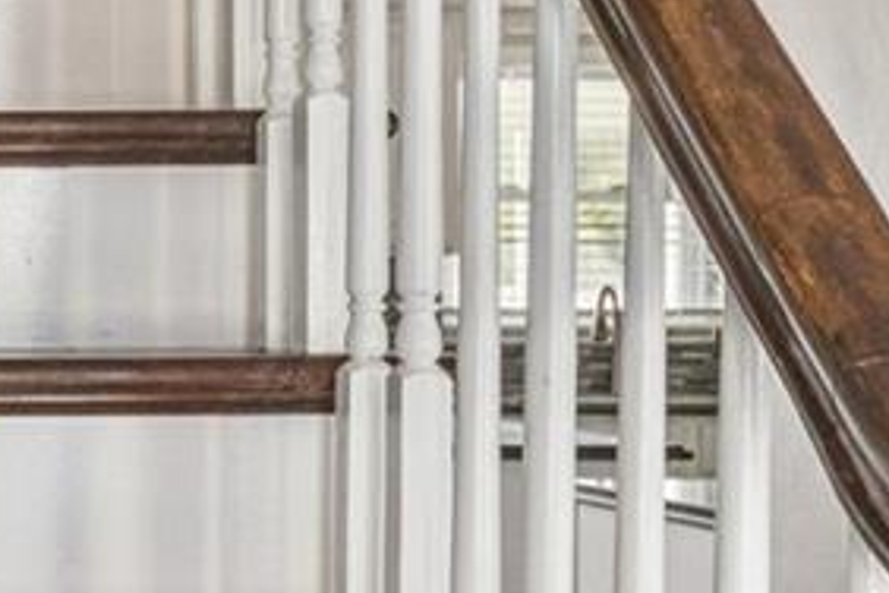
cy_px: 306
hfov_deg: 20.8
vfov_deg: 16.1
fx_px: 2099
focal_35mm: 85
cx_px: -397
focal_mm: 10
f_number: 7.1
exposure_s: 1/320
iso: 640
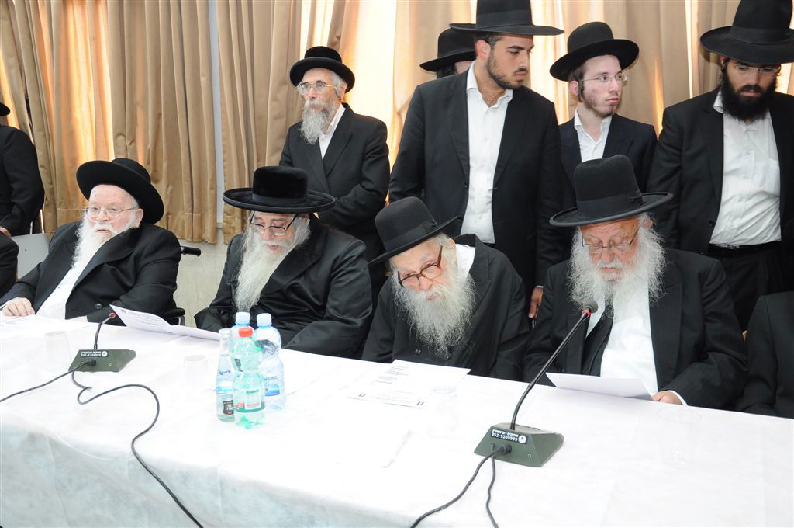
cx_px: 397
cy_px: 264
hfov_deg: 53.2
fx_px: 793
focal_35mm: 36
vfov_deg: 36.8
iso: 640
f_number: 3.8
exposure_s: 1/50
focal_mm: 24
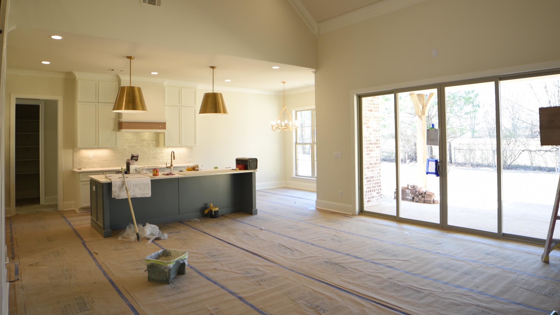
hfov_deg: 78.7
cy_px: 132
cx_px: 285
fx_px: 342
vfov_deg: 49.3
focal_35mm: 23
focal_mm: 14
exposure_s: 1/50
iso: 125
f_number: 2.8
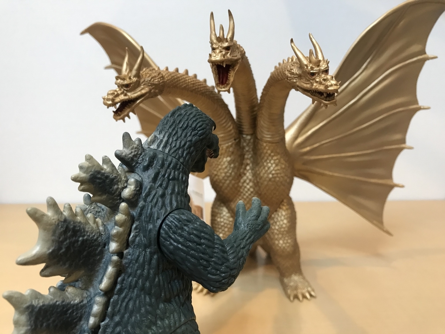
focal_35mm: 28
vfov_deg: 49.7
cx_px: 222
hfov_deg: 63.4
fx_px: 360
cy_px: 167
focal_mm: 3.99
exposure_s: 1/30
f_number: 1.8
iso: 40
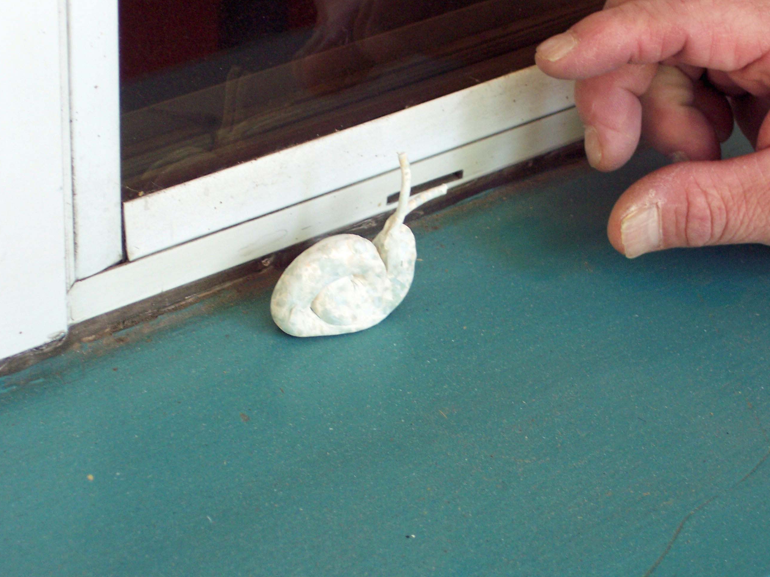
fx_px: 2870
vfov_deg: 11.5
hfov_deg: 15.3
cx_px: 407
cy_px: 287
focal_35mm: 129
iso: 200
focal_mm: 24
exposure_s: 1/45
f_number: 4.8
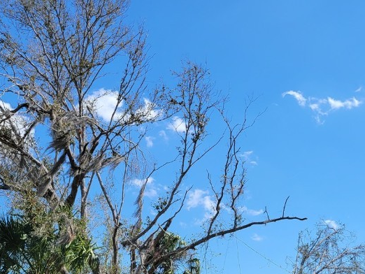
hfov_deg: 37.4
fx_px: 538
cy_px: 224
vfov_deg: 27.9
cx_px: 159
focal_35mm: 51
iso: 40
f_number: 1.8
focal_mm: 5.4
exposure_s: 1/2430
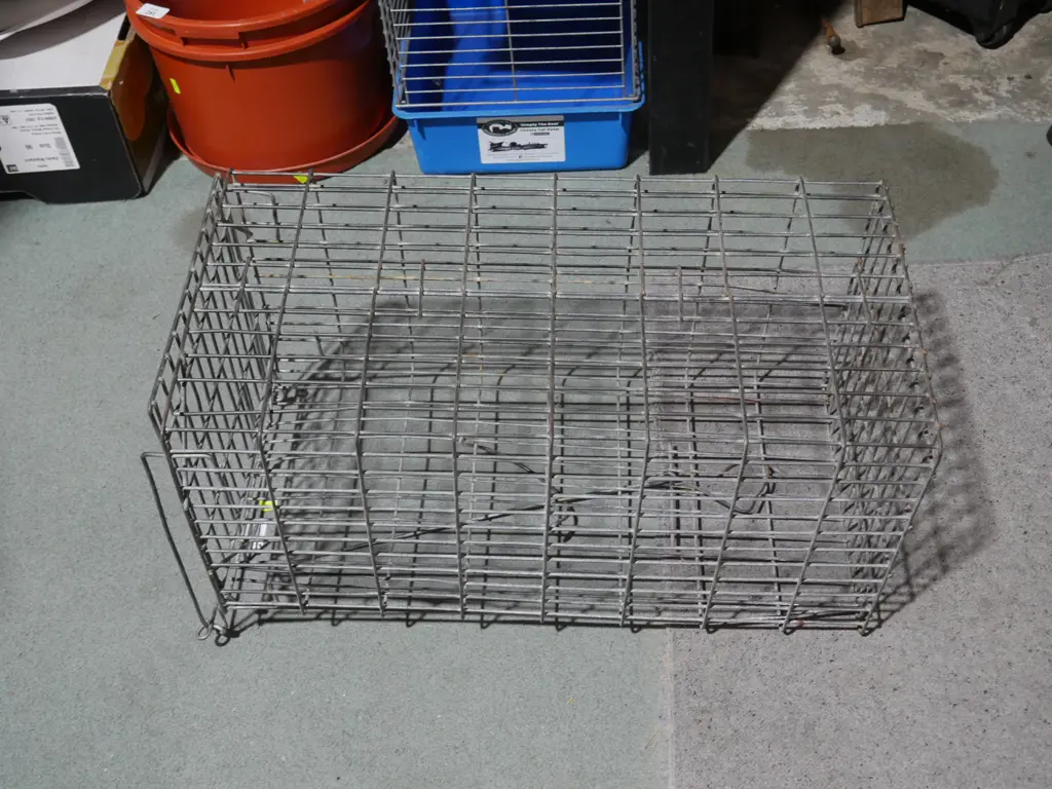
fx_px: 1337
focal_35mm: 44
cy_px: 394
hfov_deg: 42.9
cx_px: 526
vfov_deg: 32.9
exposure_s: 1/60
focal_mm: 22
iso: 800
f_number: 5
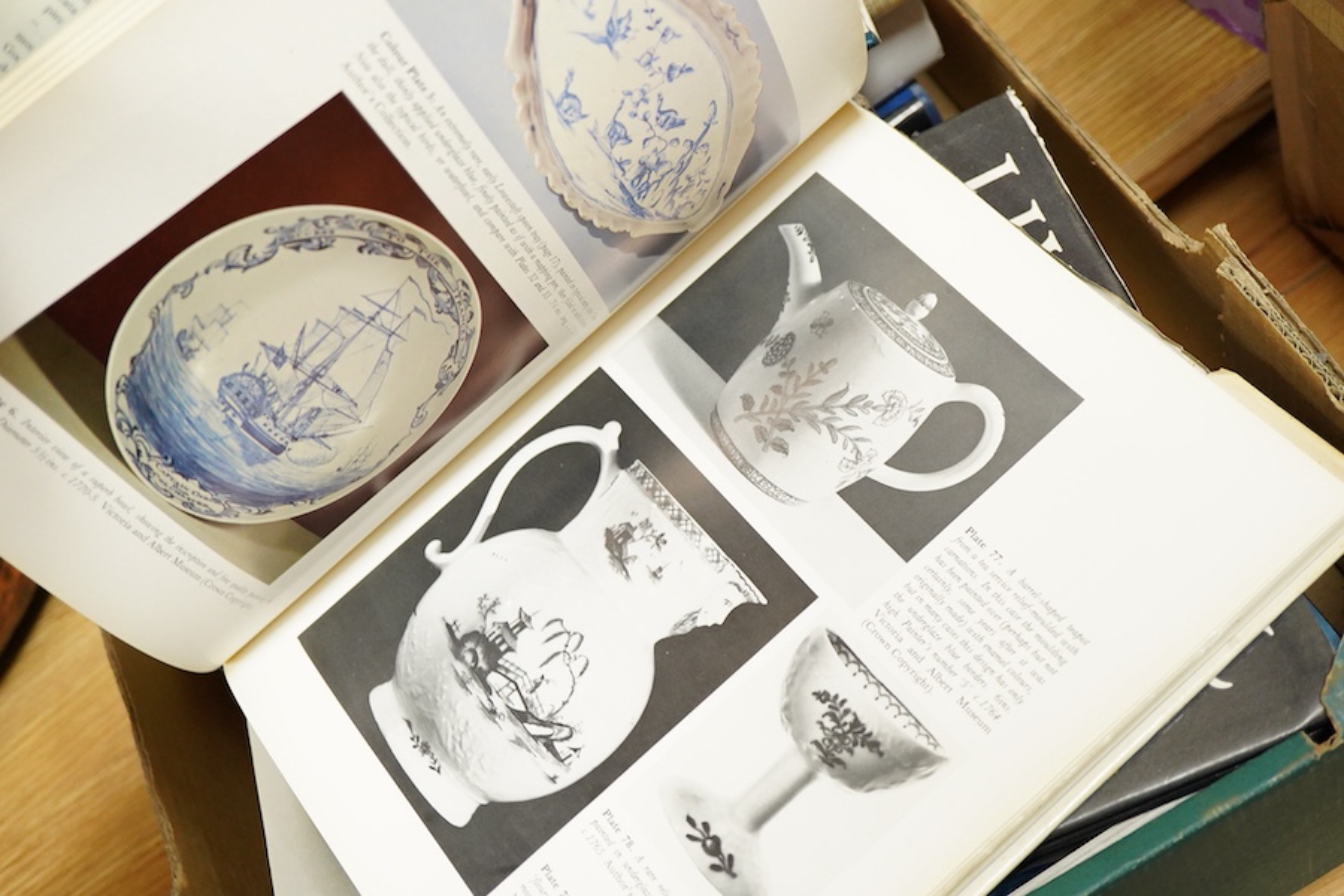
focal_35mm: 45
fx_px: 1680
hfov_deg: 43.6
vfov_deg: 29.9
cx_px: 672
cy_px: 448
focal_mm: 30
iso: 2500
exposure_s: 1/125
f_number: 3.5
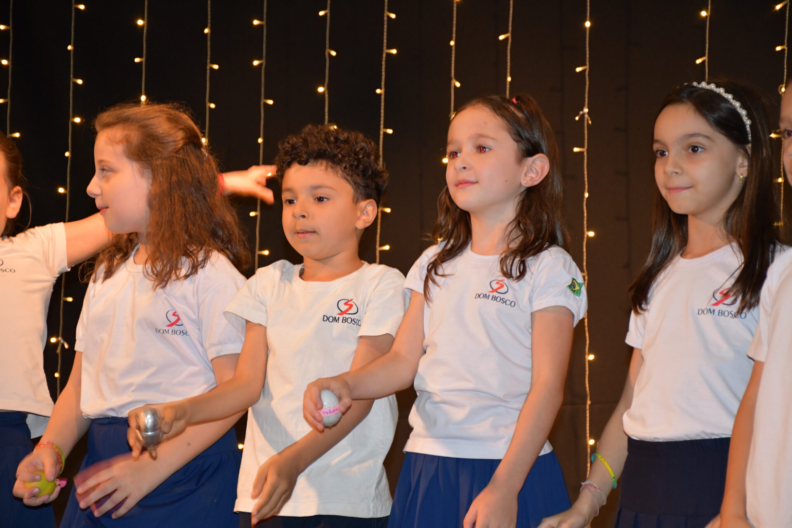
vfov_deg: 13.0
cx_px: 396
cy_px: 264
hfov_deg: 19.5
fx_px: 2310
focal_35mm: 105
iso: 1800
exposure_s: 1/60
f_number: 5
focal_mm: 70
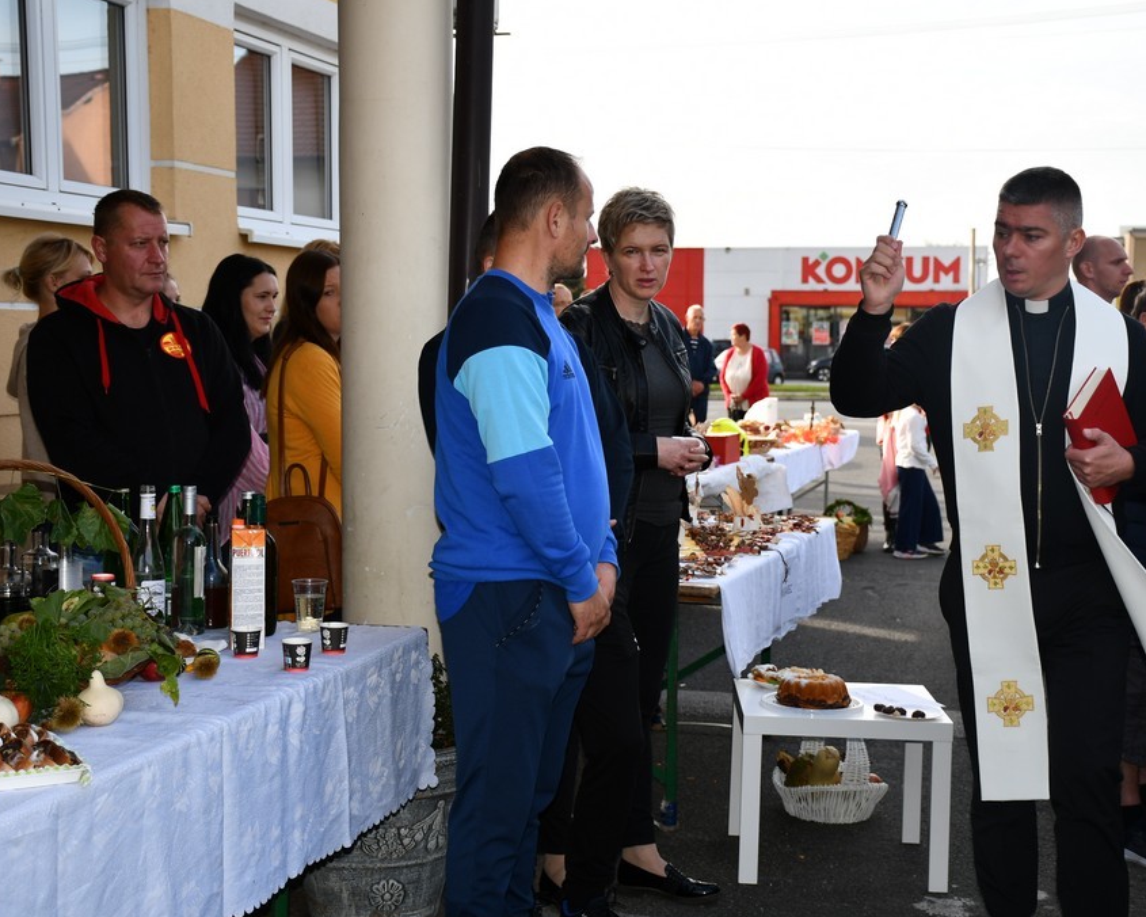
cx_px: 595
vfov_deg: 26.2
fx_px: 1967
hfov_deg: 32.5
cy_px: 459
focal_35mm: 58
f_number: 4.2
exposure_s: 1/250
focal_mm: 34
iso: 110
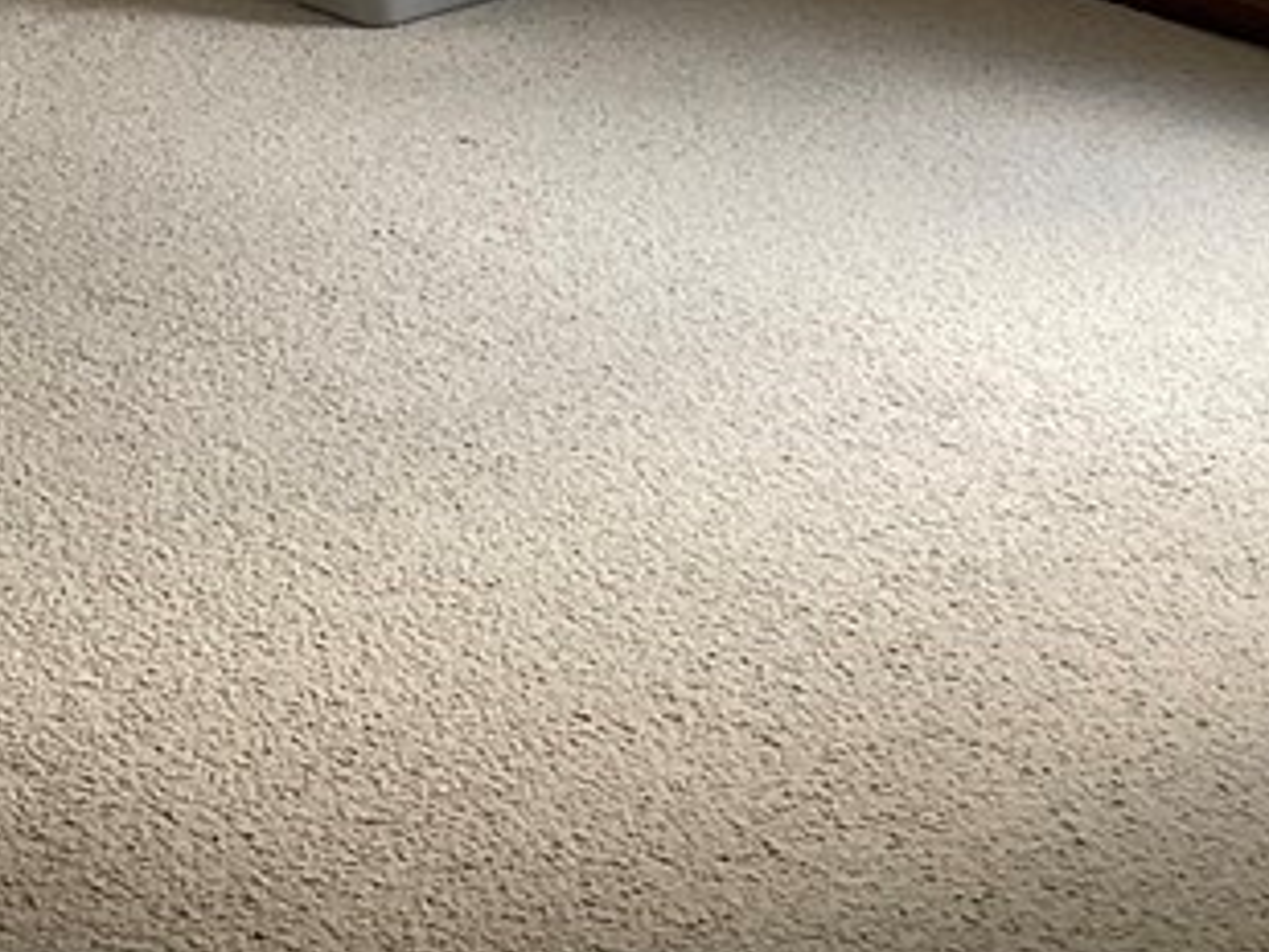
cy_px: -603
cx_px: 222
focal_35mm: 96
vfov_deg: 14.1
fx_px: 3521
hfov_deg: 20.2
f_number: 1.8
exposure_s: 1/120
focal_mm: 3
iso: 50
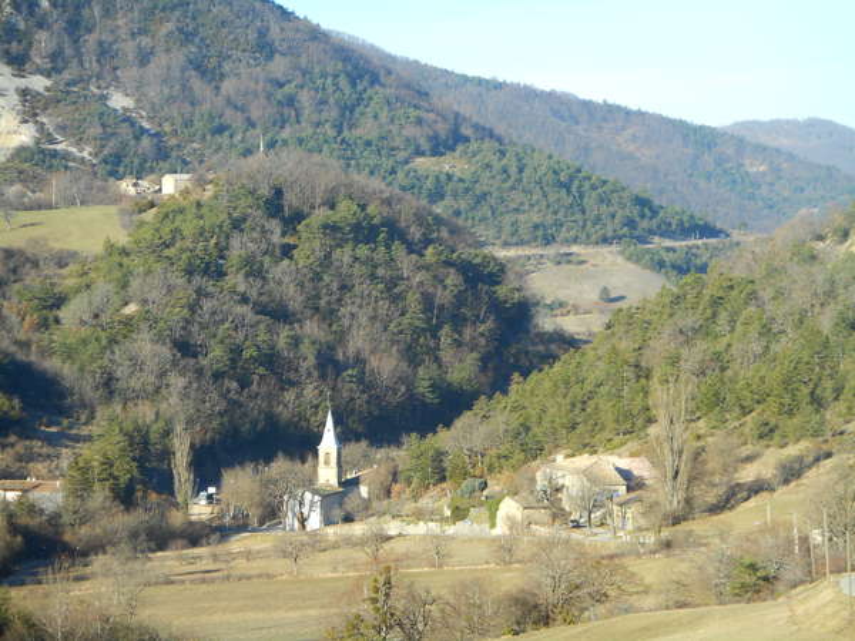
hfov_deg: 12.9
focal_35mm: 153
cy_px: 320
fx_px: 3779
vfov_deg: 9.7
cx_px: 428
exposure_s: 1/125
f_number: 6.2
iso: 80
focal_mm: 27.4
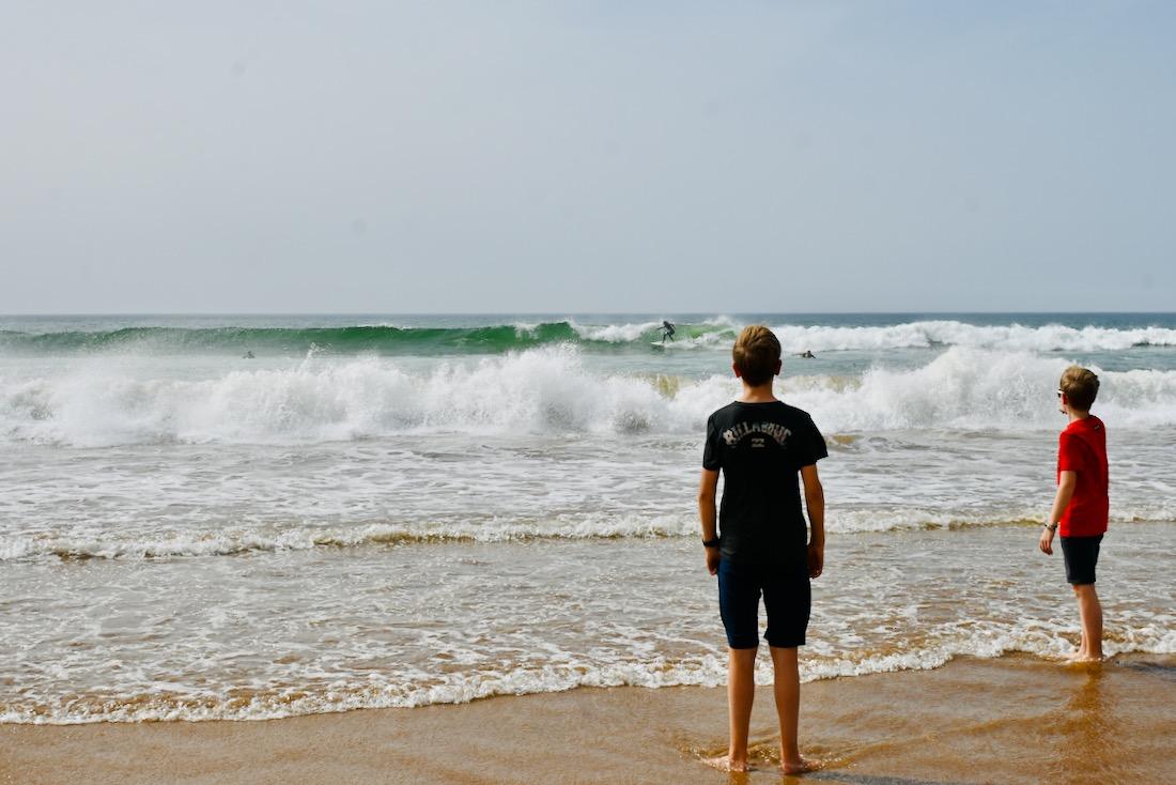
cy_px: 392
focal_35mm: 52
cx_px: 588
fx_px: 1715
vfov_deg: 25.8
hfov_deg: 37.8
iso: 100
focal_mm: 35
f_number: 9
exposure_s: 1/640
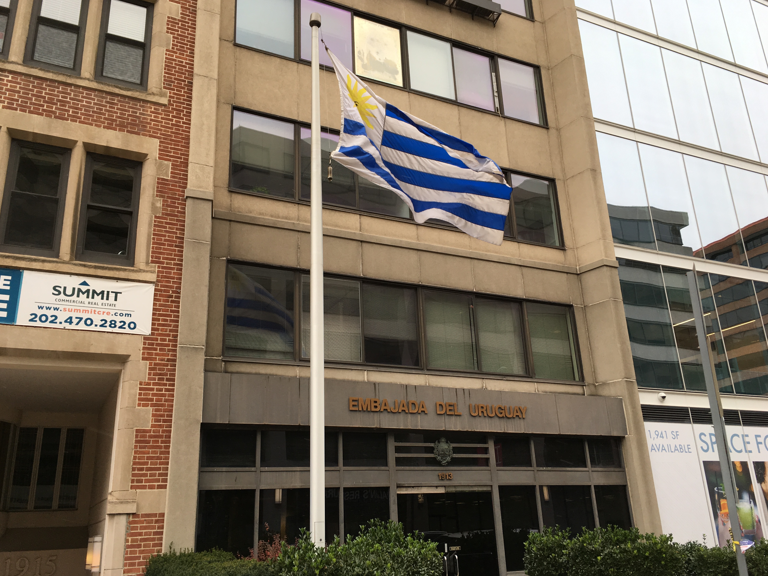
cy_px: 293
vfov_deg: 46.8
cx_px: 379
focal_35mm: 30
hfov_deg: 60.0
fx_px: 666
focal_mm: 4.15
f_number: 2.2
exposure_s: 1/120
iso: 25
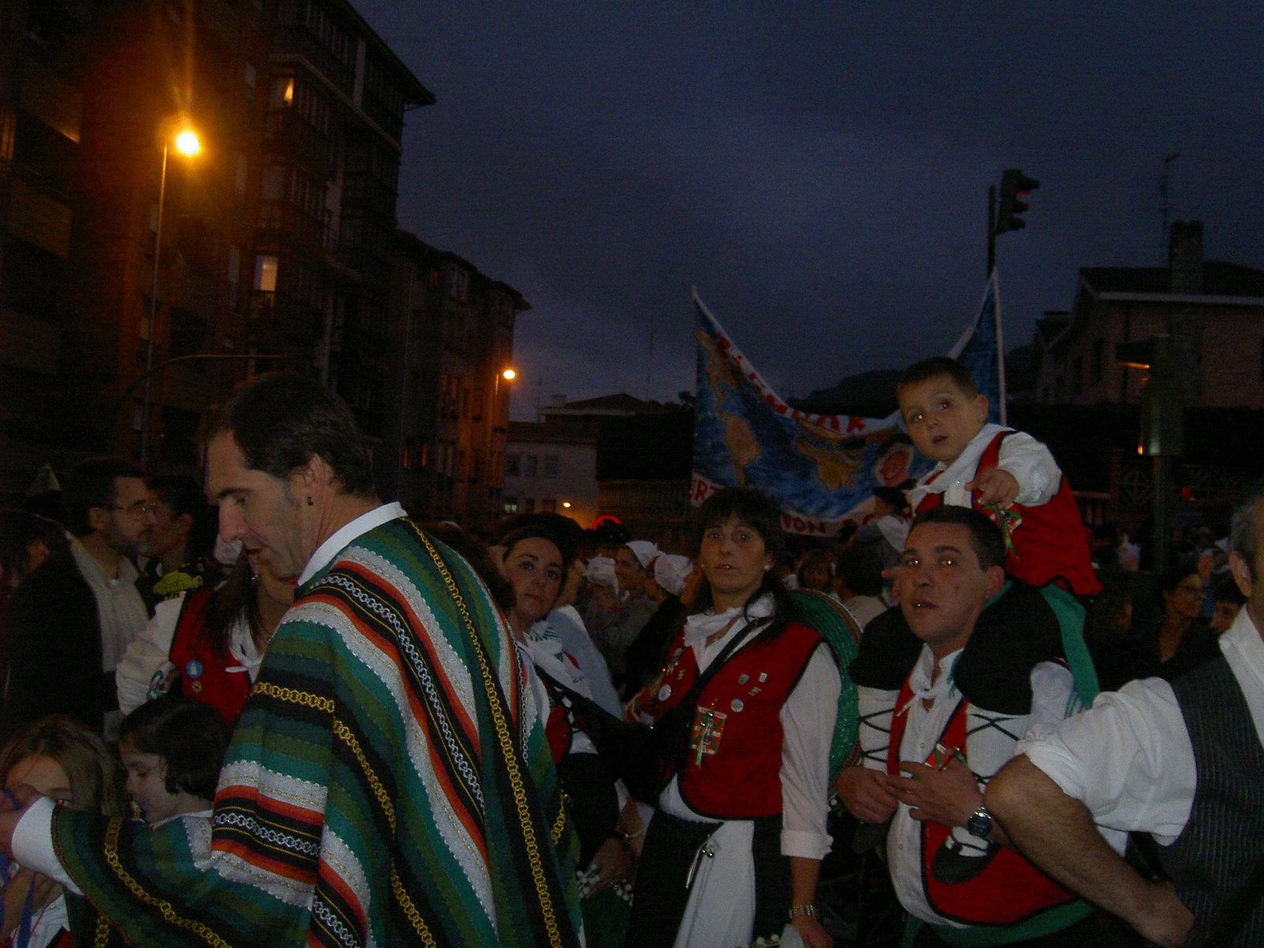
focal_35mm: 39
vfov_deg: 36.8
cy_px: 474
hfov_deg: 47.9
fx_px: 1424
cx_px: 632
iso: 100
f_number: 2.8
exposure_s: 1/59.5
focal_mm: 8
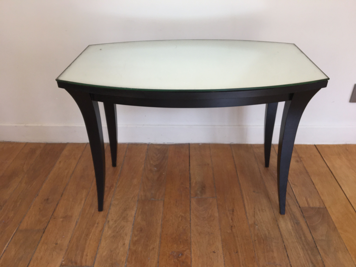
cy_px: 134
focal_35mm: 29
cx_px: 178
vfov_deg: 48.2
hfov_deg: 61.7
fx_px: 298
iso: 40
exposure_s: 1/100
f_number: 2.2
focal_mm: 4.15
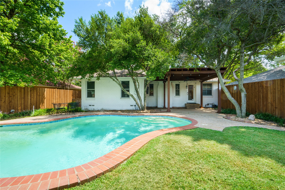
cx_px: 142
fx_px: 127
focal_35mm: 16
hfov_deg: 96.7
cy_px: 95
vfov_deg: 73.8
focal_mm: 16
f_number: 20
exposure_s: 1/15
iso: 250
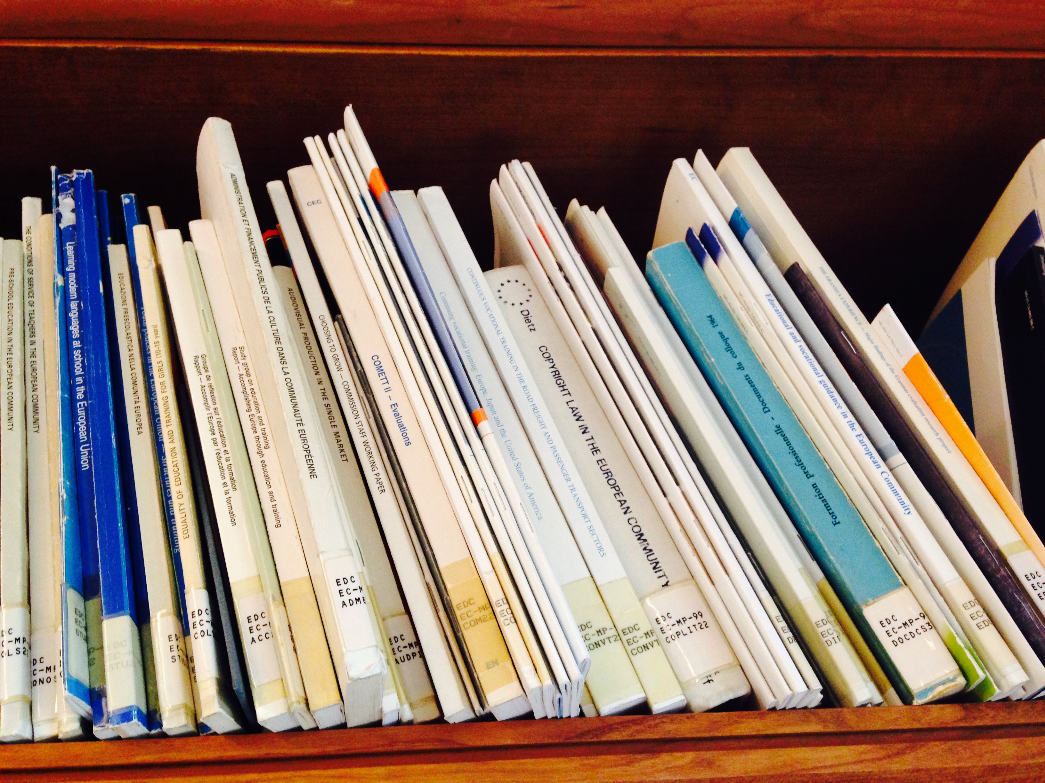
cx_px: 522
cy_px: 392
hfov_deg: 55.4
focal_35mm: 33
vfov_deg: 42.9
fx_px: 996
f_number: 2.4
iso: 200
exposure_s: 1/20
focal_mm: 4.12
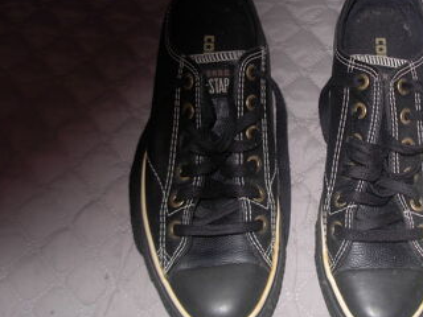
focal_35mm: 57
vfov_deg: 25.6
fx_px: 697
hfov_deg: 33.5
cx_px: 286
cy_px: 124
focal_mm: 6.3
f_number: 2.9
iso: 79
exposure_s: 1/32
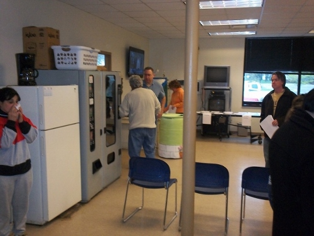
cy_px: 118
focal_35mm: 38
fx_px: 345
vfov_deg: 37.7
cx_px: 157
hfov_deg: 49.0
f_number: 4.5
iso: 250
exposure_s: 1/30
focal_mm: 6.3
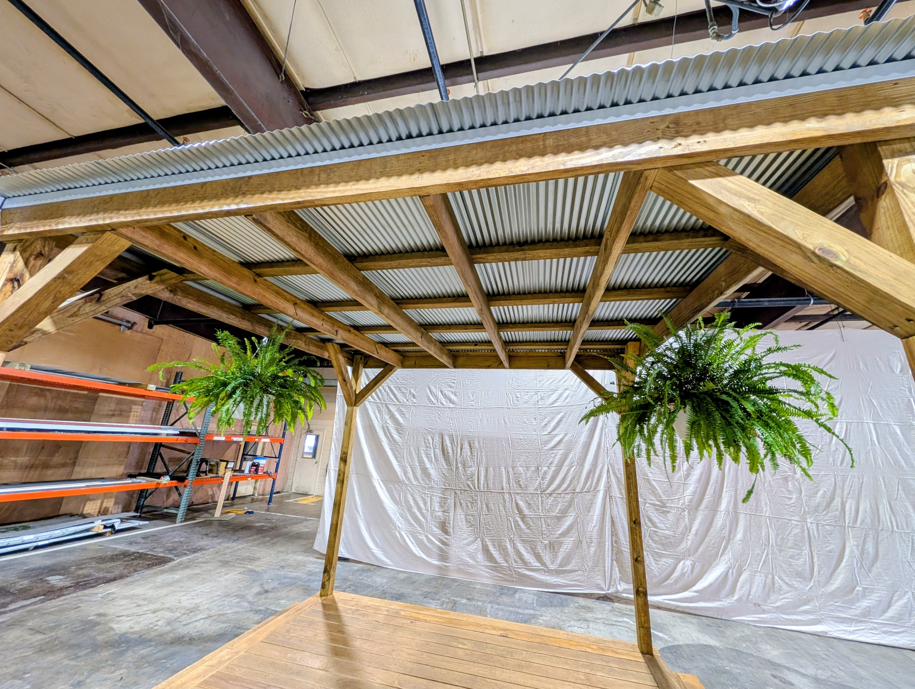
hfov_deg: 110.5
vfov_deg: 94.6
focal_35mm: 12
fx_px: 318
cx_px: 458
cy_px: 344
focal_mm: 2.02
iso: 152
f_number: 1.7
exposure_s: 1/74.2
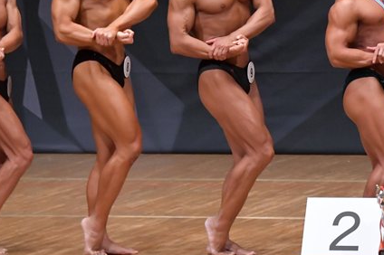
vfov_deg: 2.8
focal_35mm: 494
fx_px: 5265
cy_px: 61
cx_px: 280
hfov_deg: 4.2
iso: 6400
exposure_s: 1/400
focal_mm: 180
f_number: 5.6
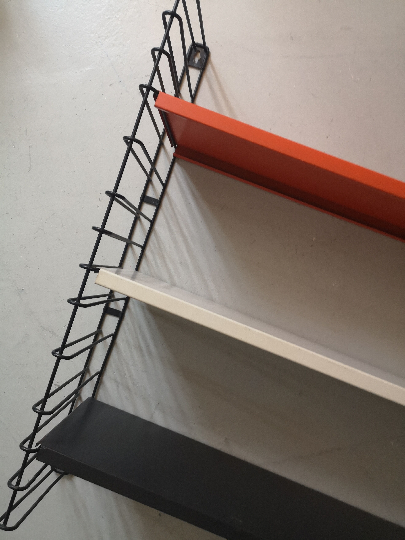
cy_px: 270
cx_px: 202
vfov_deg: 65.3
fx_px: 421
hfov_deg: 51.4
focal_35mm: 27
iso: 320
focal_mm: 3.95
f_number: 1.8
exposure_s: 1/33.3
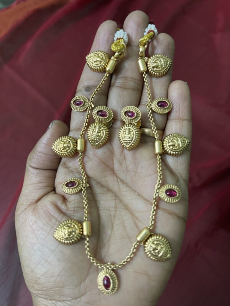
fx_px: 221
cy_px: 153
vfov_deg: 69.4
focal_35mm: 25
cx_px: 115
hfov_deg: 54.9
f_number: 1.6
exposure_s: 1/50
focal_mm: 5.1
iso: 500
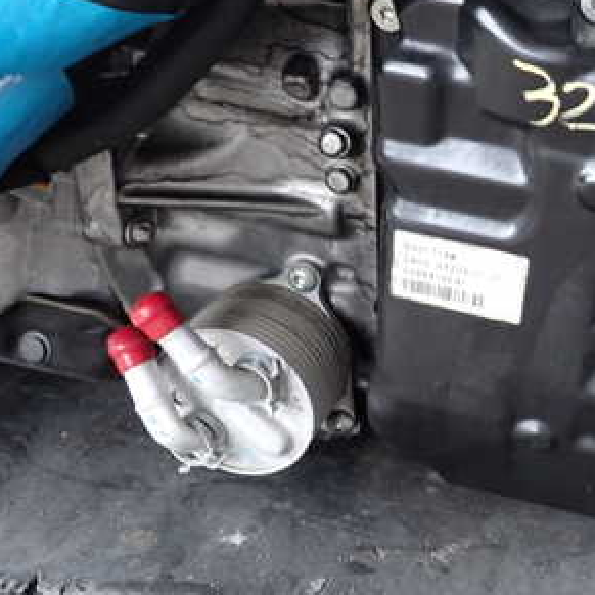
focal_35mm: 51
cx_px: 575
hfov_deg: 31.3
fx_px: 992
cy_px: 237
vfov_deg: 33.3
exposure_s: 1/30
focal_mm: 5.05
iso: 250
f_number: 2.2
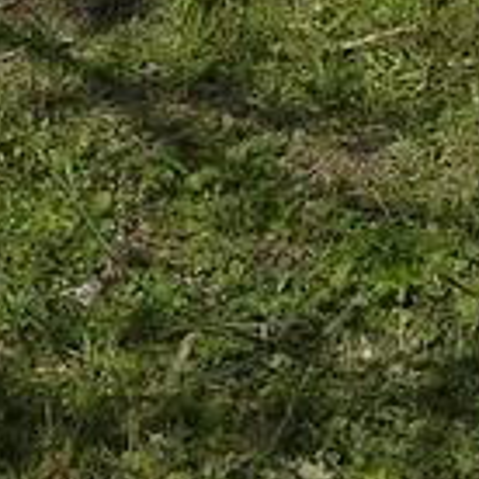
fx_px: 4806
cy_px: -875
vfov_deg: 5.4
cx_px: 1003
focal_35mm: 307
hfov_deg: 5.6
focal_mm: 20
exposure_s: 1/1000
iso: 160
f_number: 5
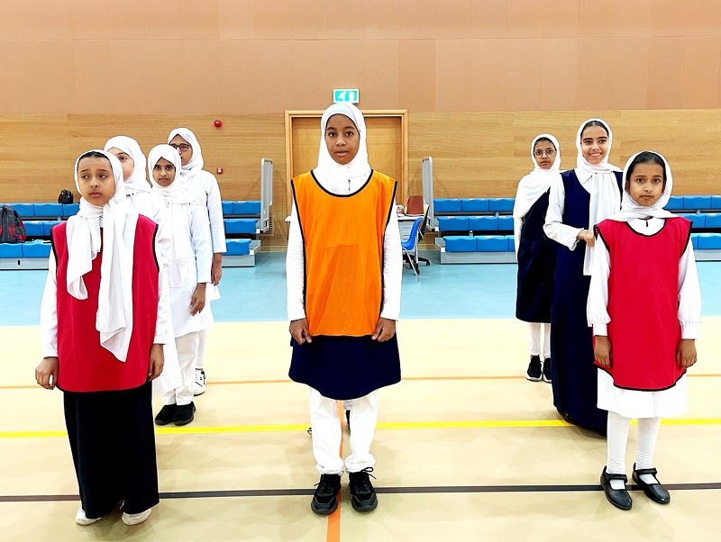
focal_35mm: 26
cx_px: 360
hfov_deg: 67.2
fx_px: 542
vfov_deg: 53.2
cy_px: 271
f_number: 1.6
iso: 200
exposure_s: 1/50
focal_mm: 5.1
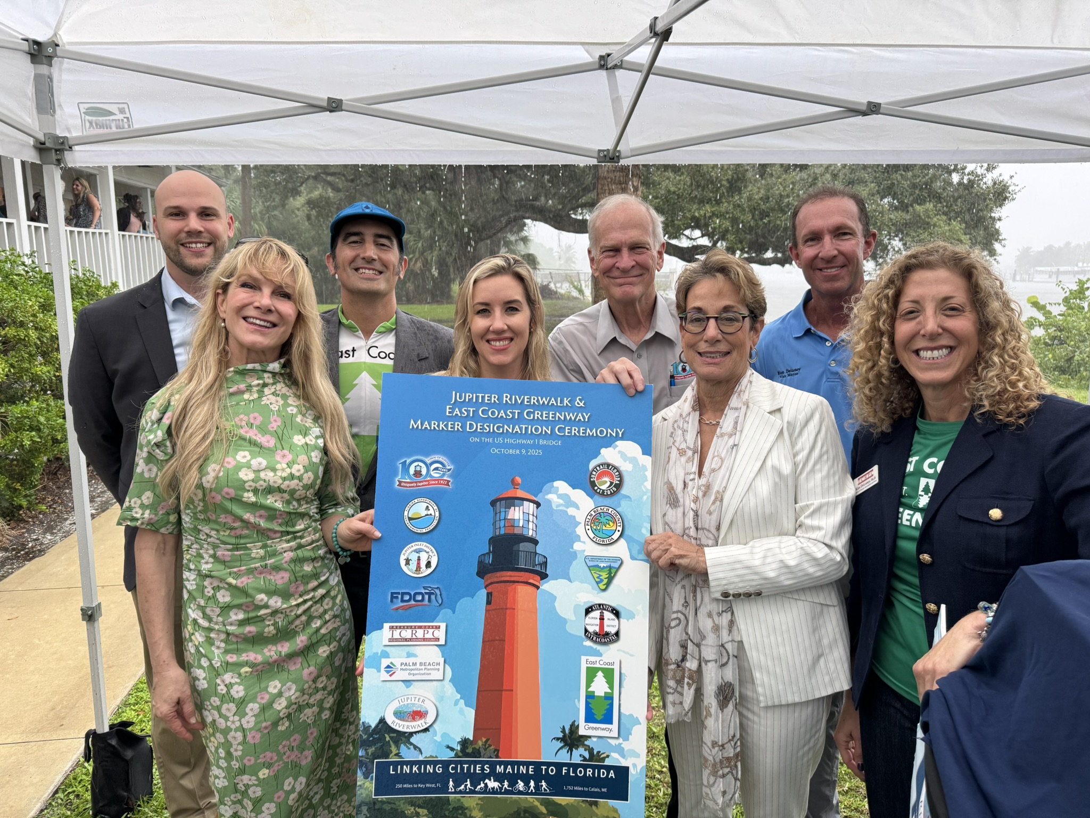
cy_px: 409
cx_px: 545
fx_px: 756
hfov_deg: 71.6
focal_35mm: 24
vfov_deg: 56.8
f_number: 1.78
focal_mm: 6.76
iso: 200
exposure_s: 1/121
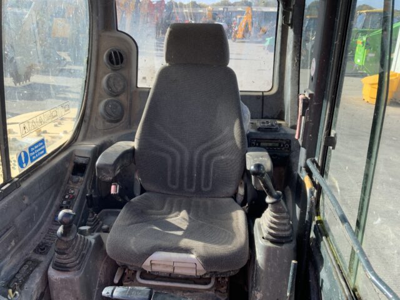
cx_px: 200
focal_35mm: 29
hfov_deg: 61.7
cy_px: 150
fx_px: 335
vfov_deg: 48.2
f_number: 1.8
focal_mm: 3
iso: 16
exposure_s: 1/272
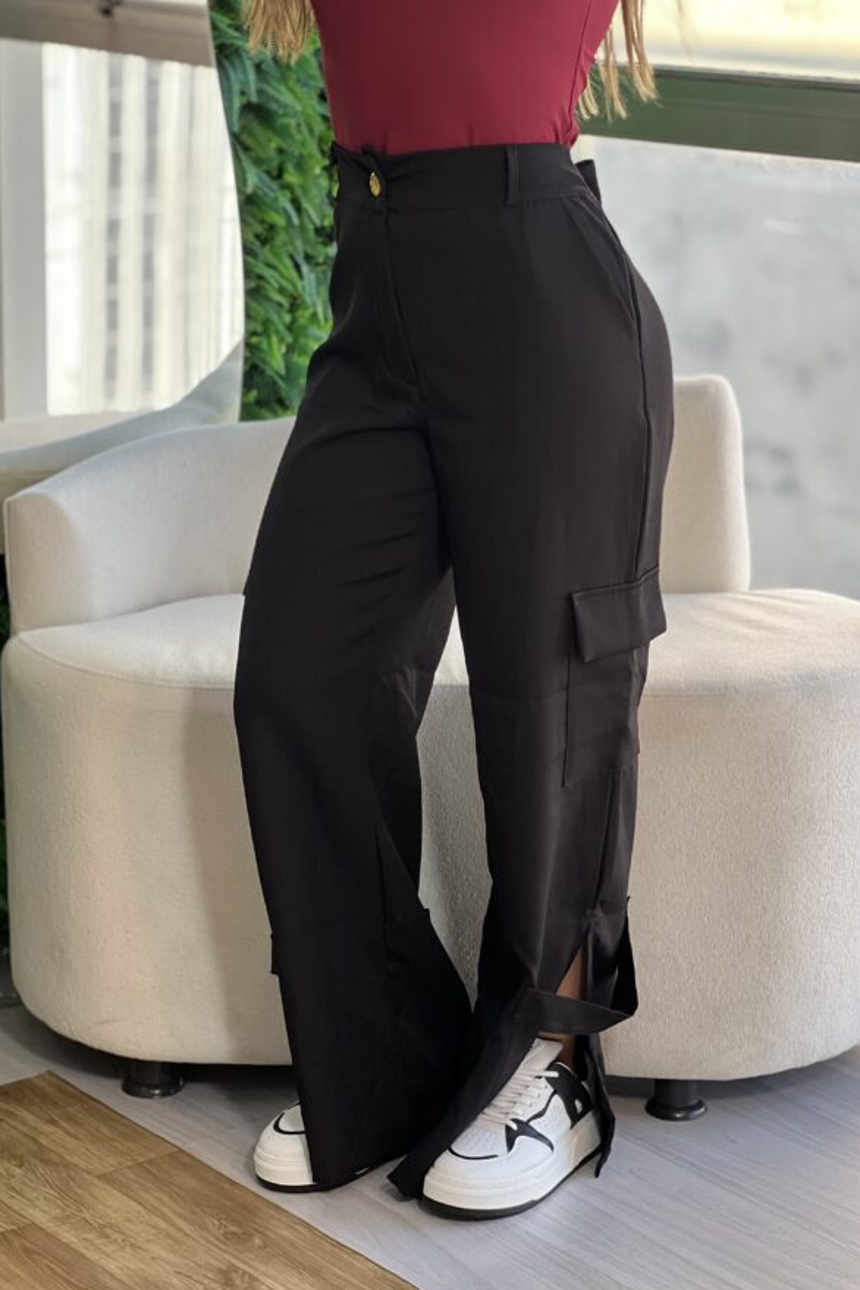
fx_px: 3046
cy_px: 676
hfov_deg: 16.1
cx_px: 484
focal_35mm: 85
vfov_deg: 23.9
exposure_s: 1/120
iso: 100
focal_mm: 9
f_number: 2.8
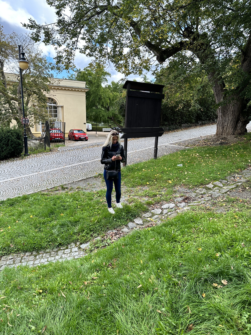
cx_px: 126
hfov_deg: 56.8
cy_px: 168
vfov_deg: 71.6
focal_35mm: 24
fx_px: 232
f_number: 1.78
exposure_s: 1/797
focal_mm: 6.86
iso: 80
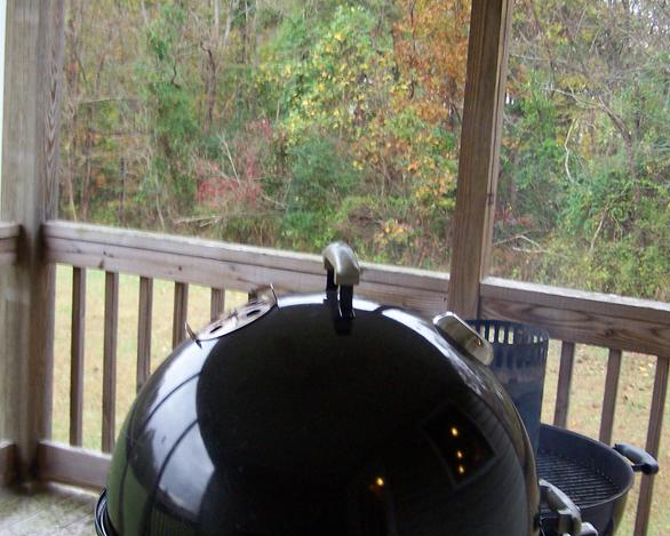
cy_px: 303
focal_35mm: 57
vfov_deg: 26.7
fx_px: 1130
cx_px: 332
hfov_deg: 33.0
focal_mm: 6.3
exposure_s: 1/30
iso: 140
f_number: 2.8
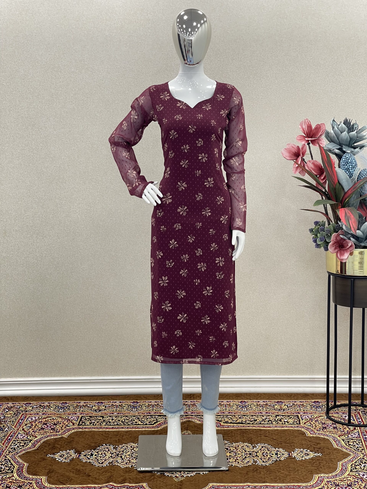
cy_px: 244
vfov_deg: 30.3
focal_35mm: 64
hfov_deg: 22.9
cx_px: 184
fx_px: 905
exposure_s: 1/100
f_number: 2.2
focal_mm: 7.5
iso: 80
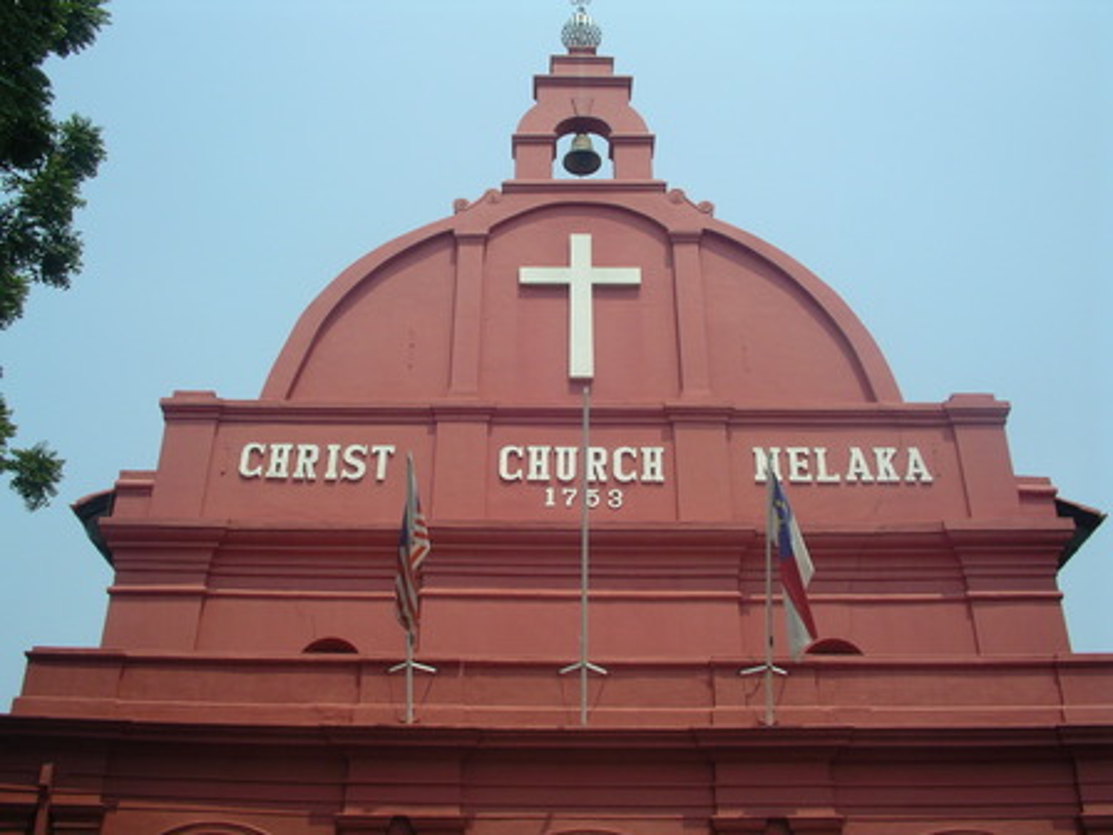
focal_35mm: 37
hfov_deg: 50.1
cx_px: 556
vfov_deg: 38.7
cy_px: 418
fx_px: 1190
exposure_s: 1/200
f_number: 6.9
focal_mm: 5.7
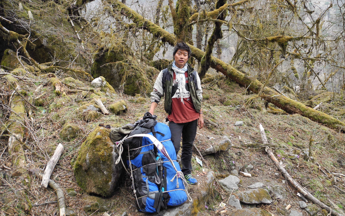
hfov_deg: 62.9
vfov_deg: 41.7
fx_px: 282
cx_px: 174
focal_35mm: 30
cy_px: 88
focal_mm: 6
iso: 100
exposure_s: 1/53
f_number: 2.8
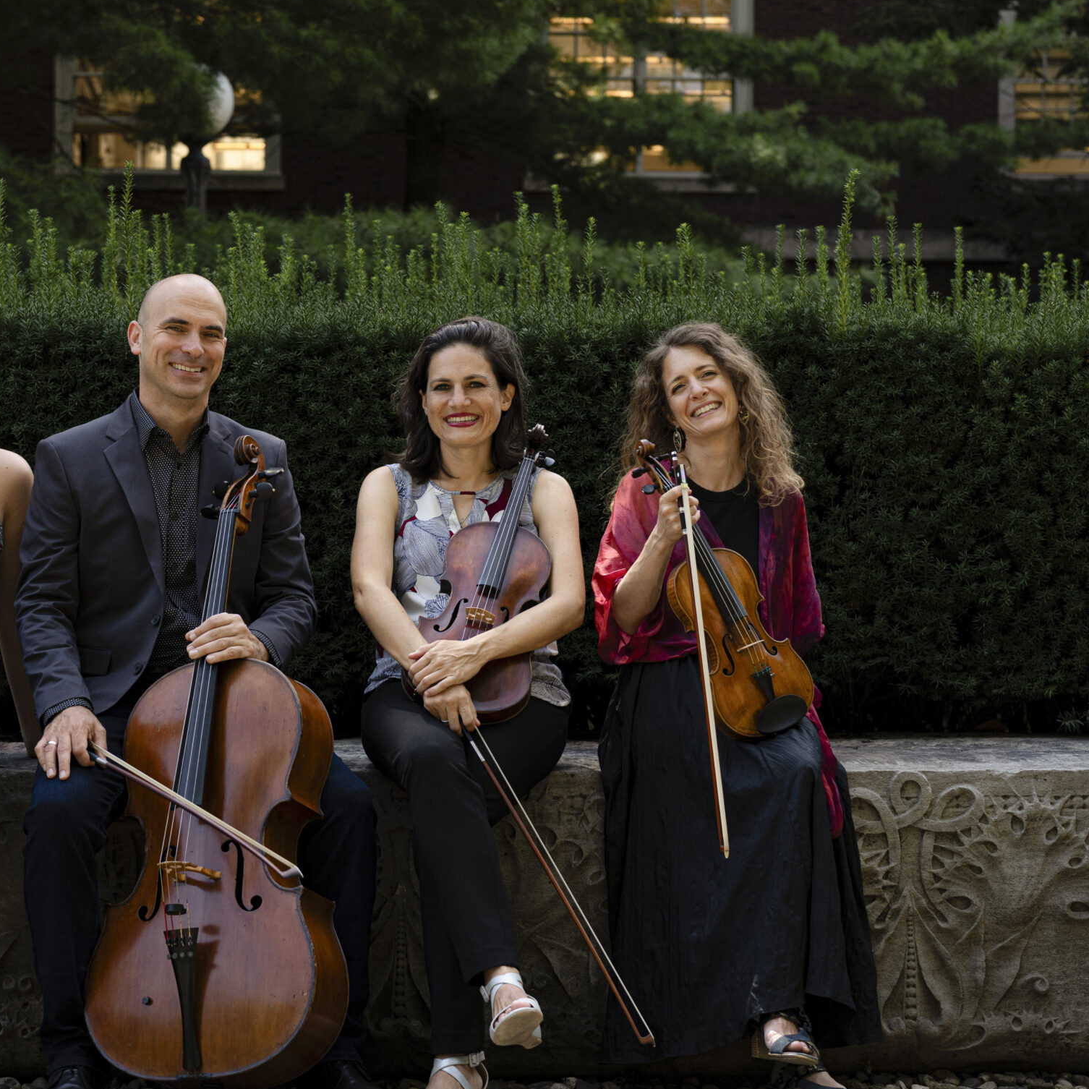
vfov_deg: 21.9
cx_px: 355
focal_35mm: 79
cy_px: 670
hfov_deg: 21.8
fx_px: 2812
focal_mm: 50
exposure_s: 1/800
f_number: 3.5
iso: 320
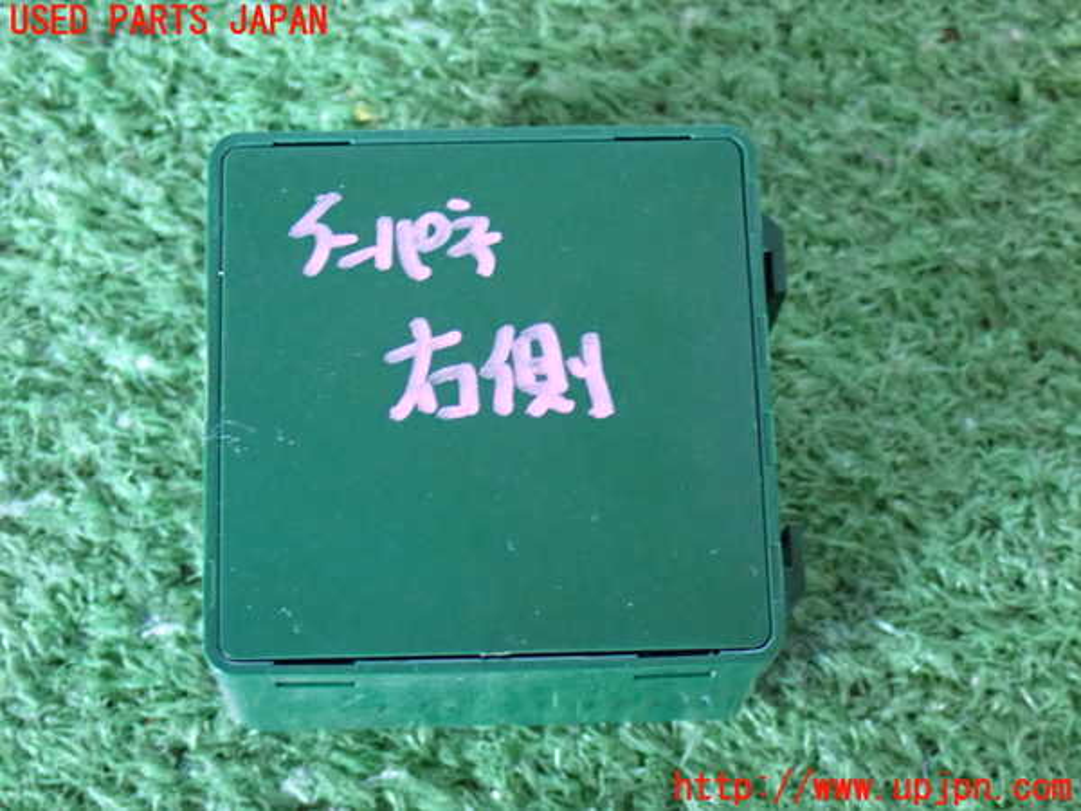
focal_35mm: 77
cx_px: 540
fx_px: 2405
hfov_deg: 25.3
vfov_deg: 19.1
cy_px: 406
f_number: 4.1
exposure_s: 1/20
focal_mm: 13.65
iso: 1250
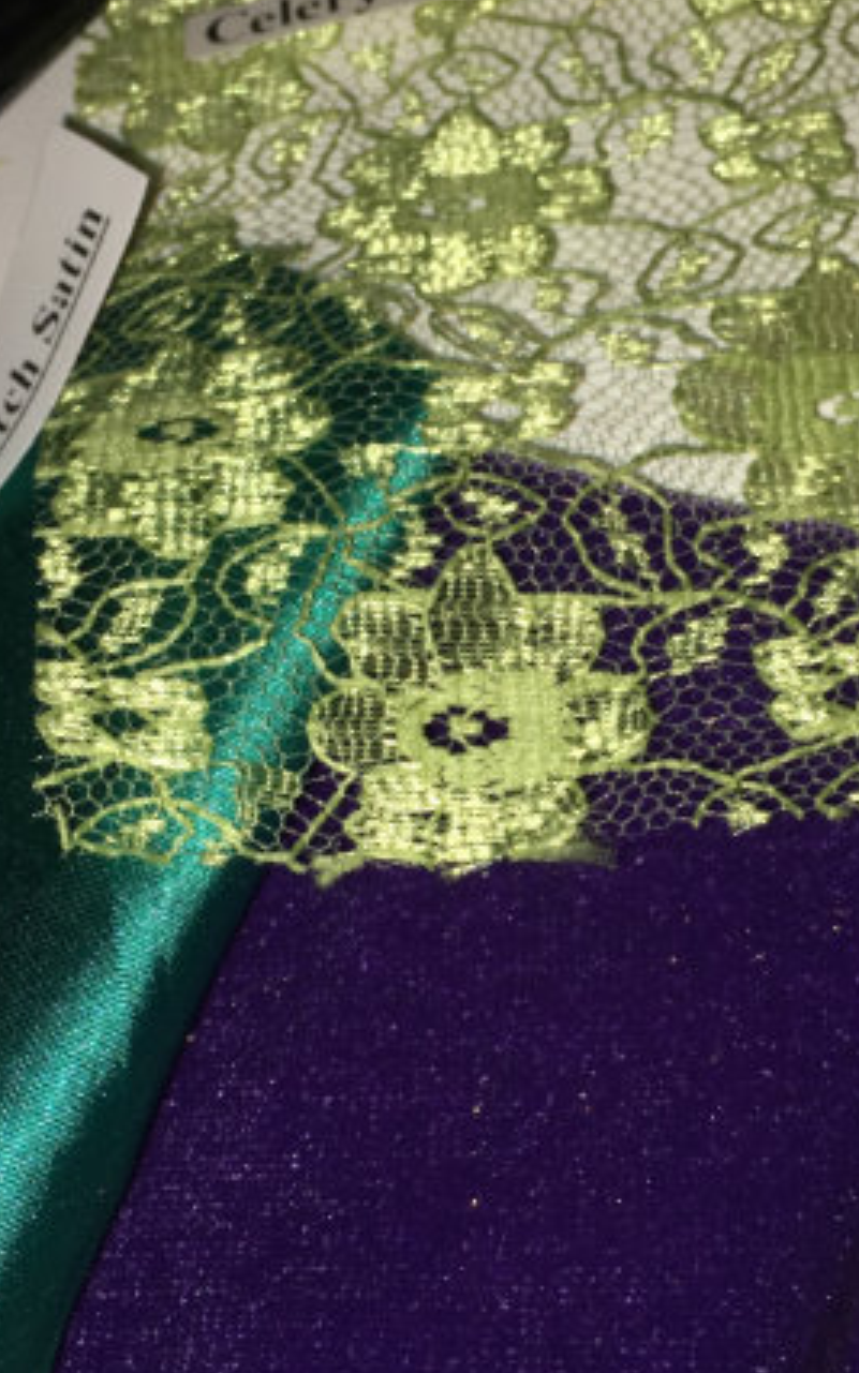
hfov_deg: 35.2
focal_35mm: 36
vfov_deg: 53.8
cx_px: 529
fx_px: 1348
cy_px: 778
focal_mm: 4.2
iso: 25
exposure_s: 1/208
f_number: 2.2
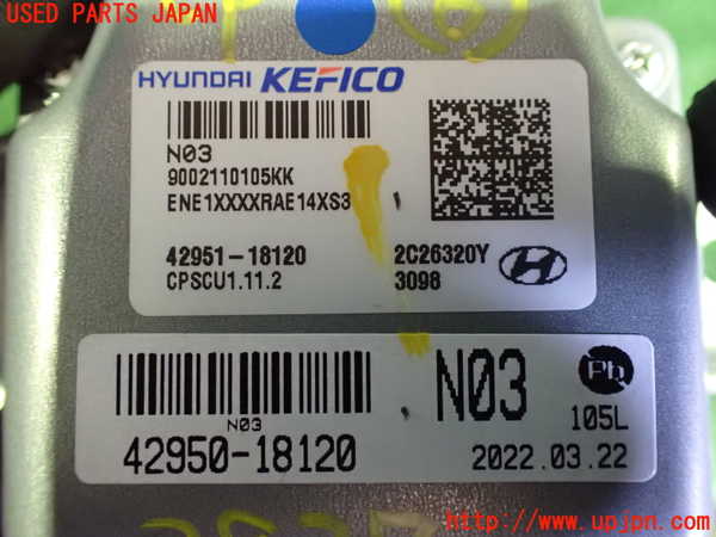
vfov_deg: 46.8
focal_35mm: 30
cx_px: 358
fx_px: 621
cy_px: 268
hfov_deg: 60.0
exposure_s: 1/25
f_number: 2.3
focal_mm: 5.4
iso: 1600
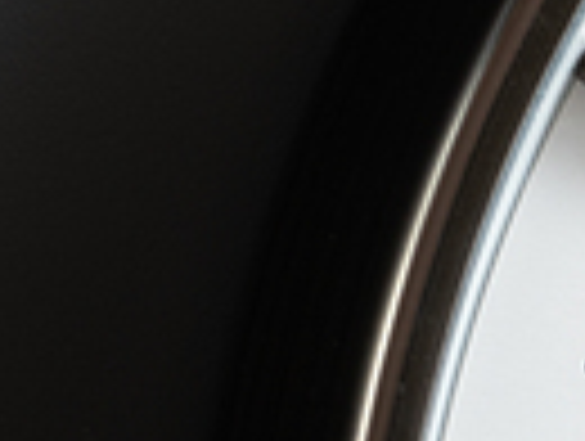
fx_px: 21722
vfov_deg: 1.2
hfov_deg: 1.5
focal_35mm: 1283
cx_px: 1217
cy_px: 695
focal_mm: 200
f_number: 10
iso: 50
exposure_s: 1/125
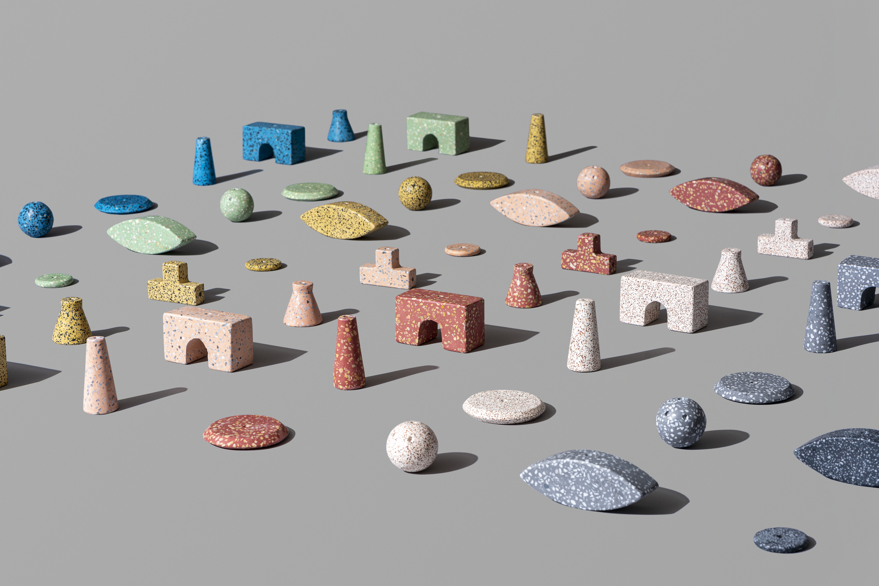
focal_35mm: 85
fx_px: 2076
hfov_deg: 23.9
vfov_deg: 16.1
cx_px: 440
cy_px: 293
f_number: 11
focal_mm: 85
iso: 100
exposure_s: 1/125
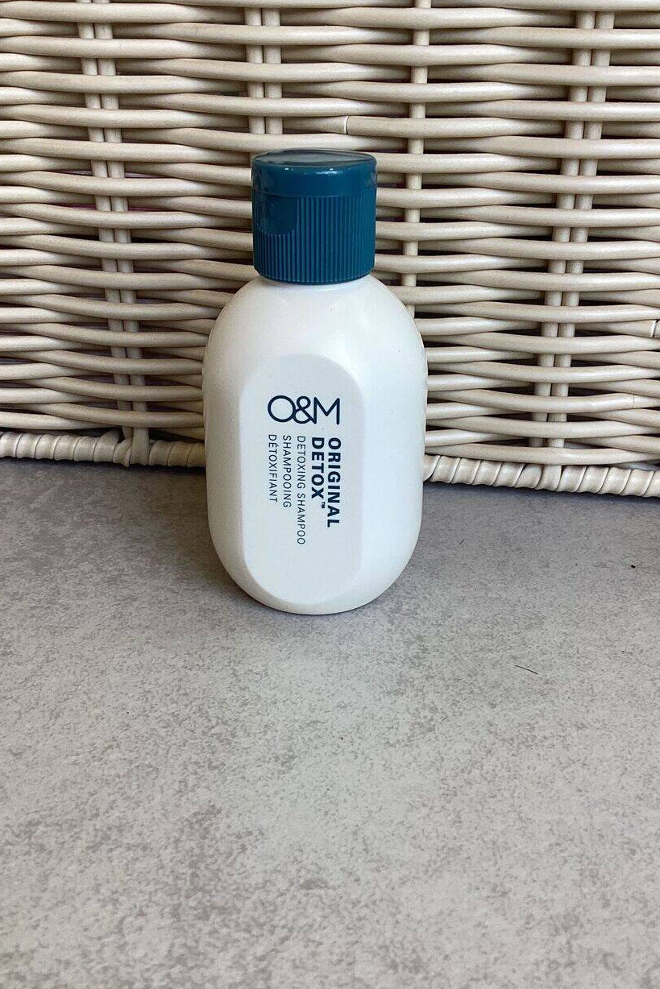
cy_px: 533
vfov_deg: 46.4
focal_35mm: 42
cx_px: 293
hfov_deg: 31.9
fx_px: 1155
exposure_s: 1/100
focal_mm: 3.3
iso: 40
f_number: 2.4
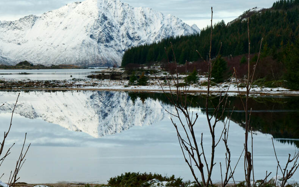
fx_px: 897
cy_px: 78
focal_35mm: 110
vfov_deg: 11.9
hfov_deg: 18.9
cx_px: 98
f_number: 14
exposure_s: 1/160
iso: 800
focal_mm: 73
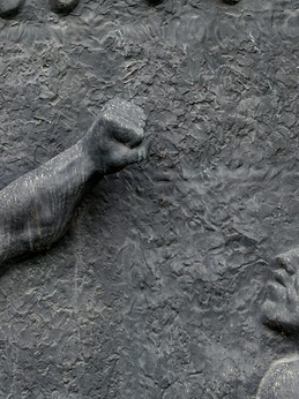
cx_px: -132
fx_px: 1949
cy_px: -505
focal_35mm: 169
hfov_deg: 8.6
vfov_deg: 10.4
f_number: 10
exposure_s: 1/100
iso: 400
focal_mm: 38
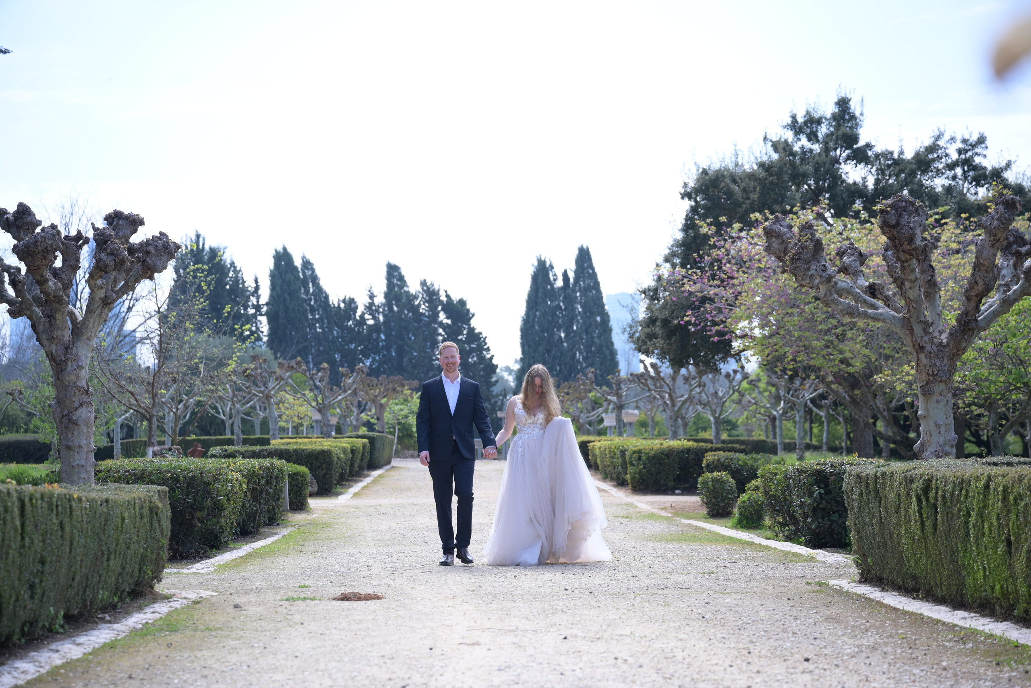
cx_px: 516
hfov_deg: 32.4
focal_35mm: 62
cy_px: 344
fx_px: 1776
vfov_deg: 21.9
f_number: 3.5
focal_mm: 62
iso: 125
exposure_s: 1/800
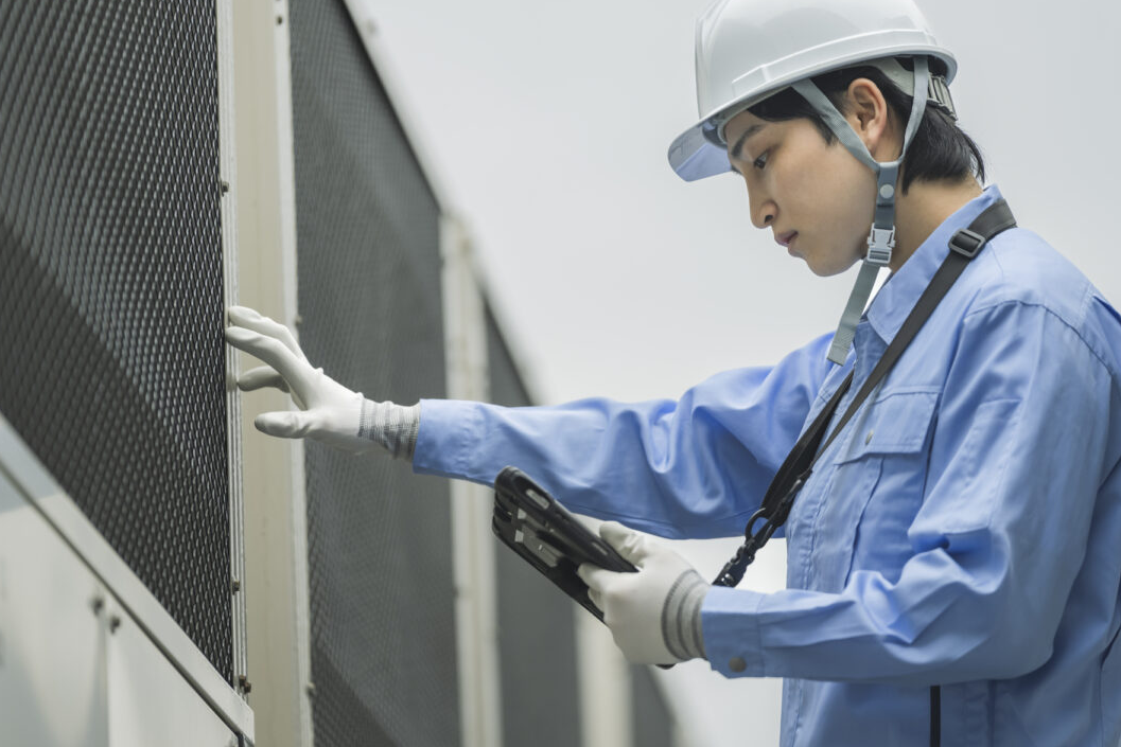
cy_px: 350
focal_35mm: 227
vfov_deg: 6.1
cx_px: 528
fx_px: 7069
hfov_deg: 9.1
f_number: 2.8
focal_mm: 200
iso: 100
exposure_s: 1/200
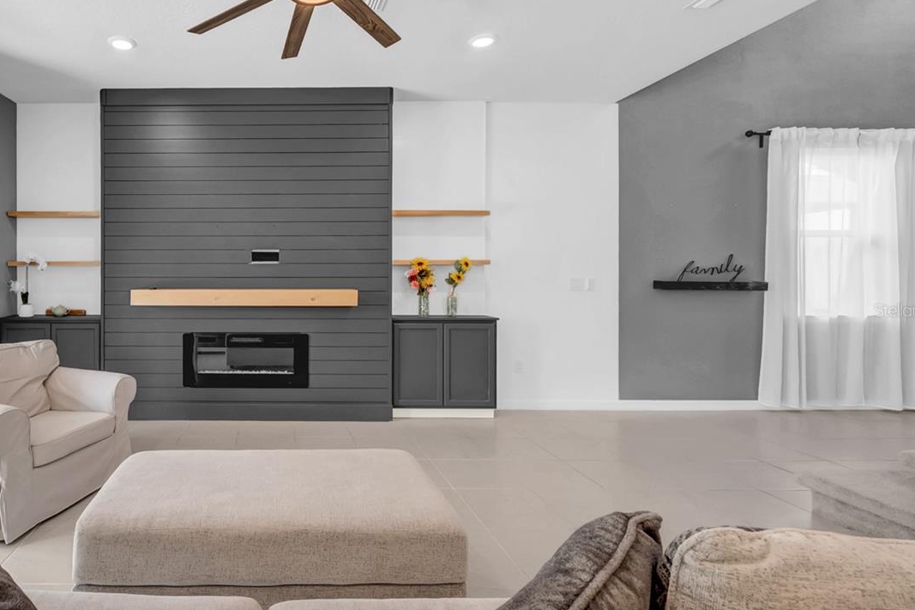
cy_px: 310
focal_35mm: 18
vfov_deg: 67.4
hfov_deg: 85.0
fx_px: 457
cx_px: 265
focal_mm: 12
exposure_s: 1/20
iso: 800
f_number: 7.1
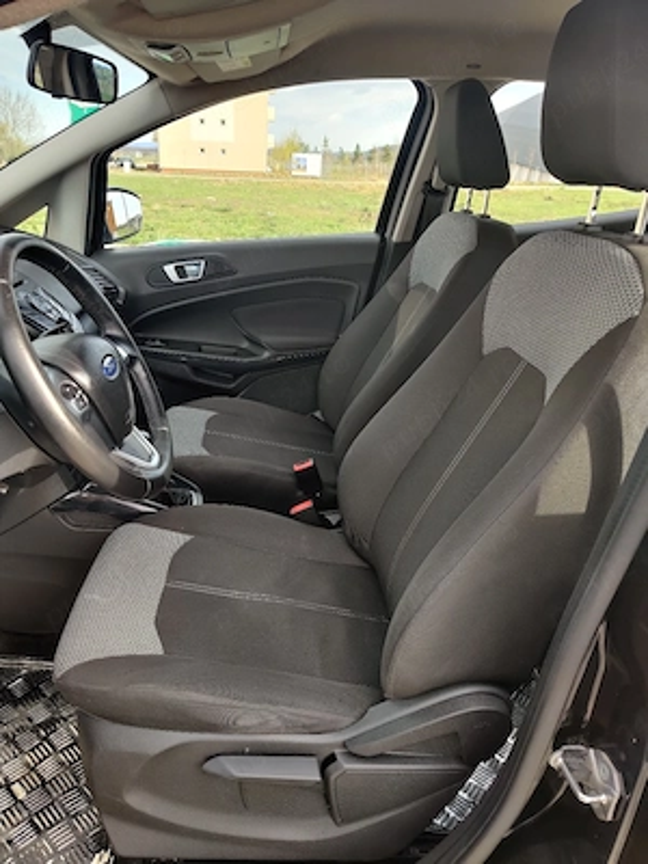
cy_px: 432
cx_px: 324
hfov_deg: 51.4
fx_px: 674
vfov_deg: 65.3
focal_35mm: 27
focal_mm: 4.75
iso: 100
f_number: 1.65
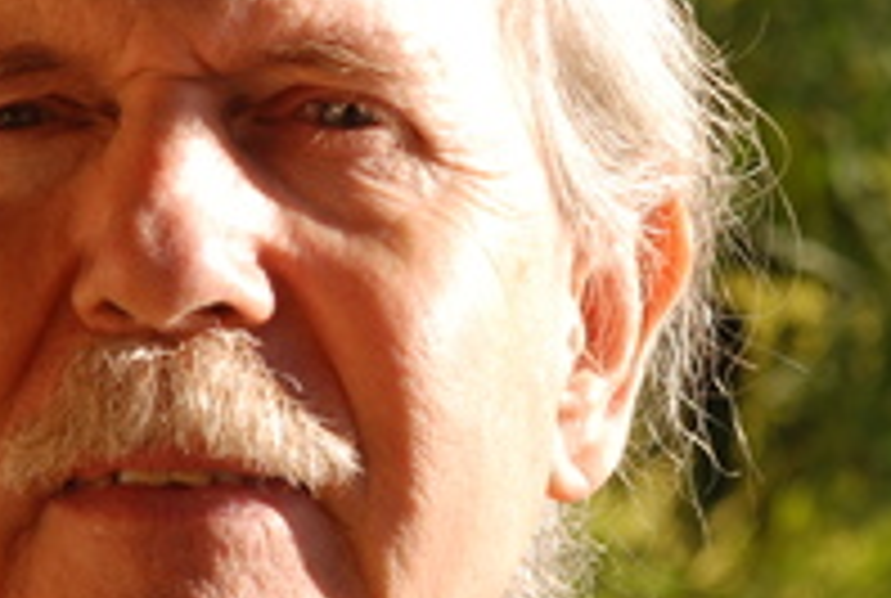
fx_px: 15119
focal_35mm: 610
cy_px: 283
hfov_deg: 3.4
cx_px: 482
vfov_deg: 2.3
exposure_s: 1/125
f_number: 6.3
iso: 100
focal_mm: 135
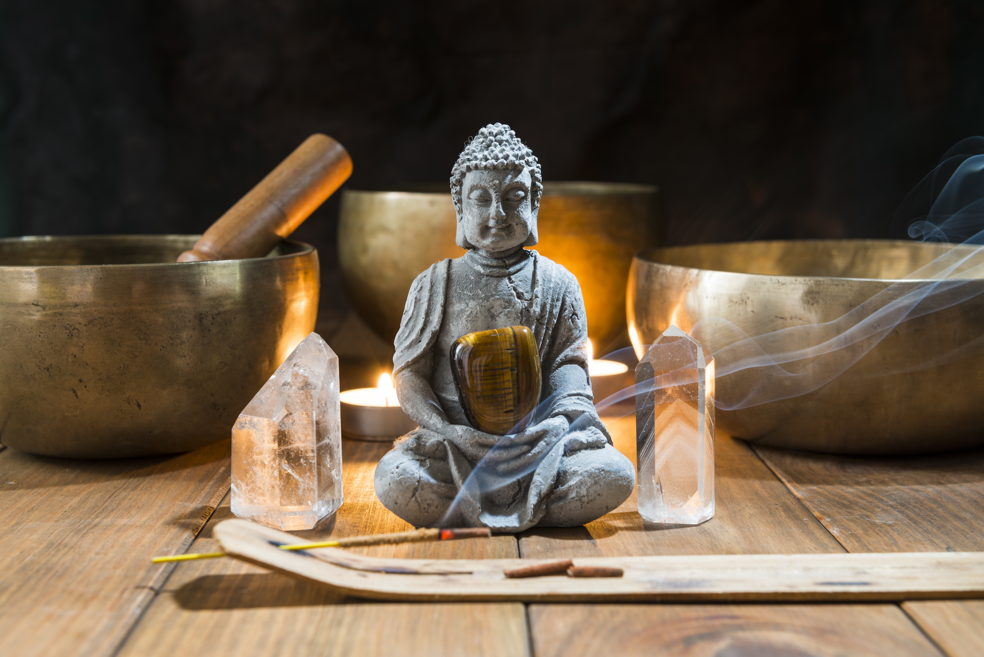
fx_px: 1504
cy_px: 328
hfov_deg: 36.2
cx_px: 492
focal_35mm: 55
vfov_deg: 24.6
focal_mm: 55
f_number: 8
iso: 100
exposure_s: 3
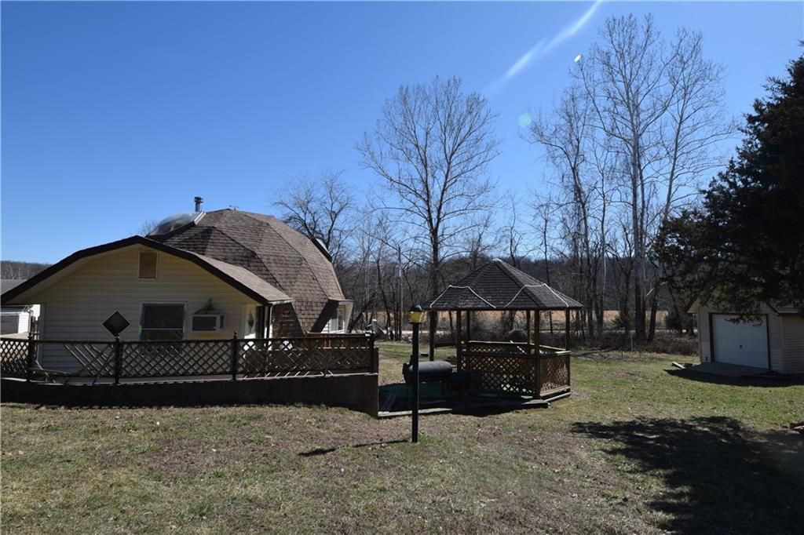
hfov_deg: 90.0
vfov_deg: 67.3
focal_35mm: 18
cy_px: 268
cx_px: 402
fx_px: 402
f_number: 9
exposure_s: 1/320
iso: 200
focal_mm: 12
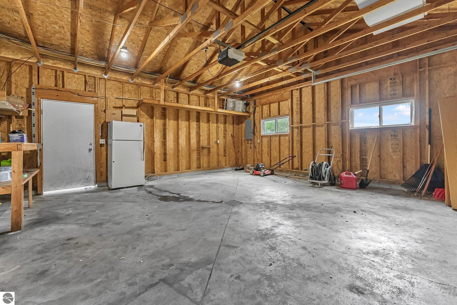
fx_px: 185
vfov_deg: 78.9
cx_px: 228
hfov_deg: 101.9
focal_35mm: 15
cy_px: 152
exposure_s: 1/200
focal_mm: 14.6
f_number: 5
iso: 12800
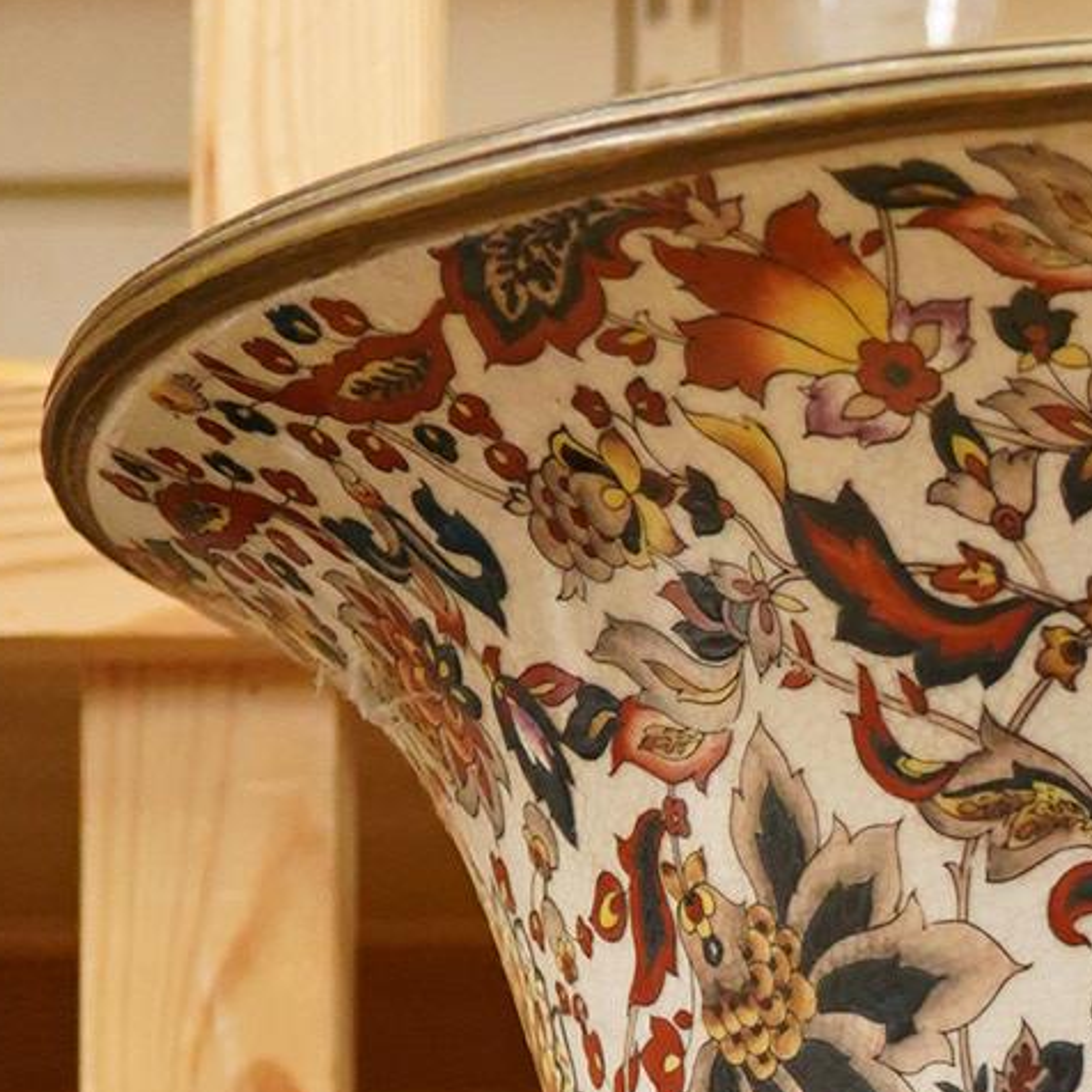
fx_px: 5639
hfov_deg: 10.8
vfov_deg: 10.7
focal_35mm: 158
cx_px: 1399
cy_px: 1659
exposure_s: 1/200
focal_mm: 30
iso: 2500
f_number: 3.5
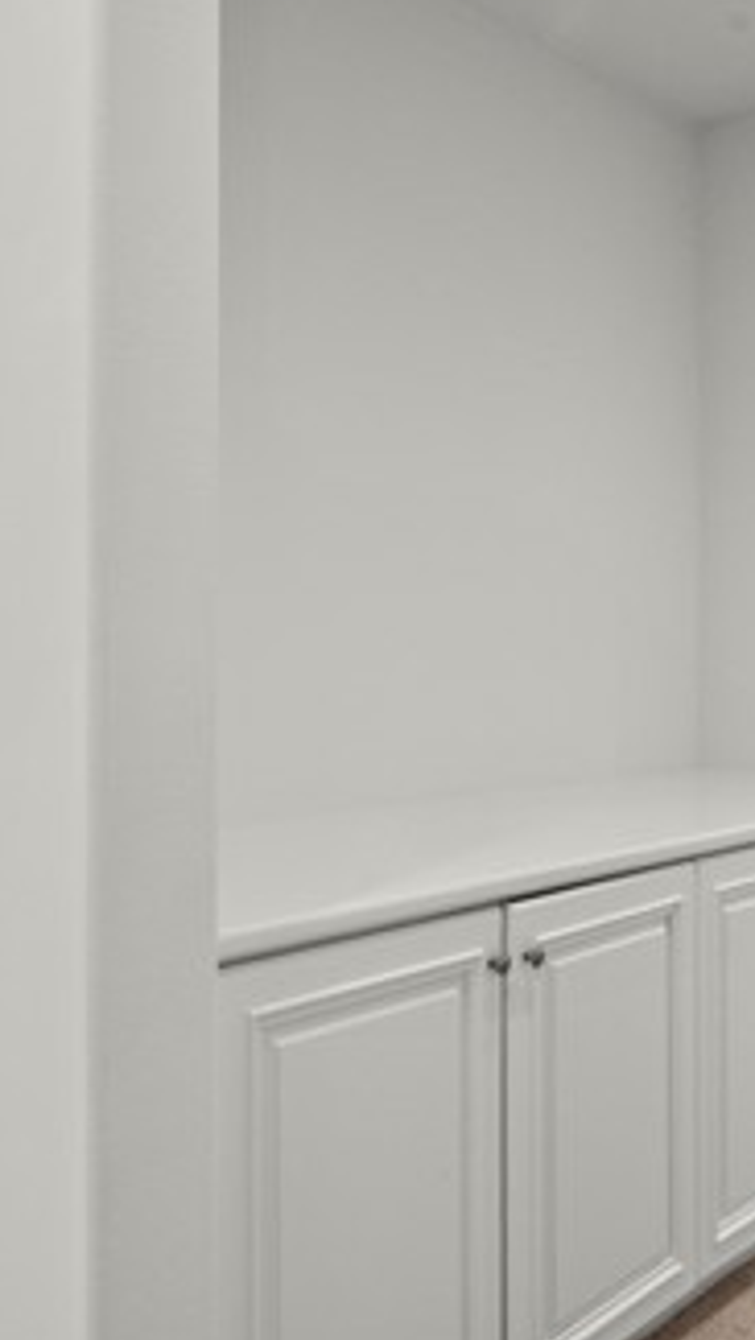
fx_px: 1174
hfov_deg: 35.1
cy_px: 616
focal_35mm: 33
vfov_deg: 59.4
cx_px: 219
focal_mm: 16
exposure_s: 1/25
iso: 2000
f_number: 8
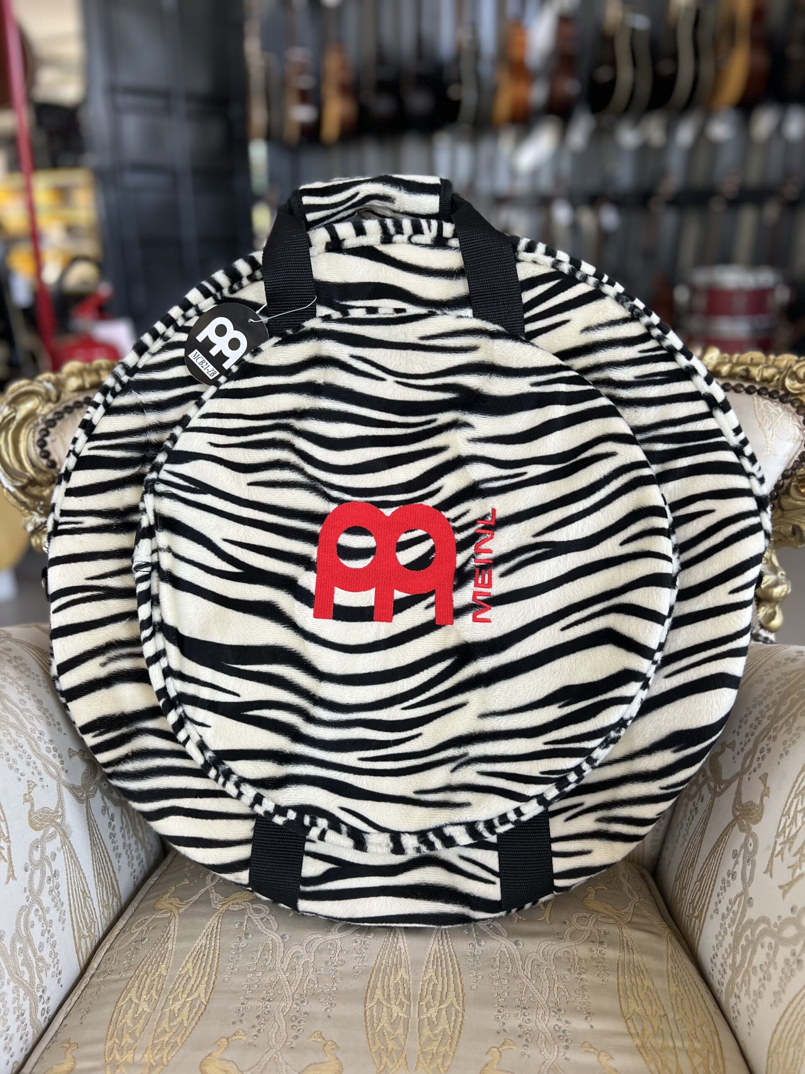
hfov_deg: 53.1
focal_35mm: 26
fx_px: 806
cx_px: 402
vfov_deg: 67.3
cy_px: 537
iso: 80
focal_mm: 5.7
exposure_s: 1/121
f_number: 1.5
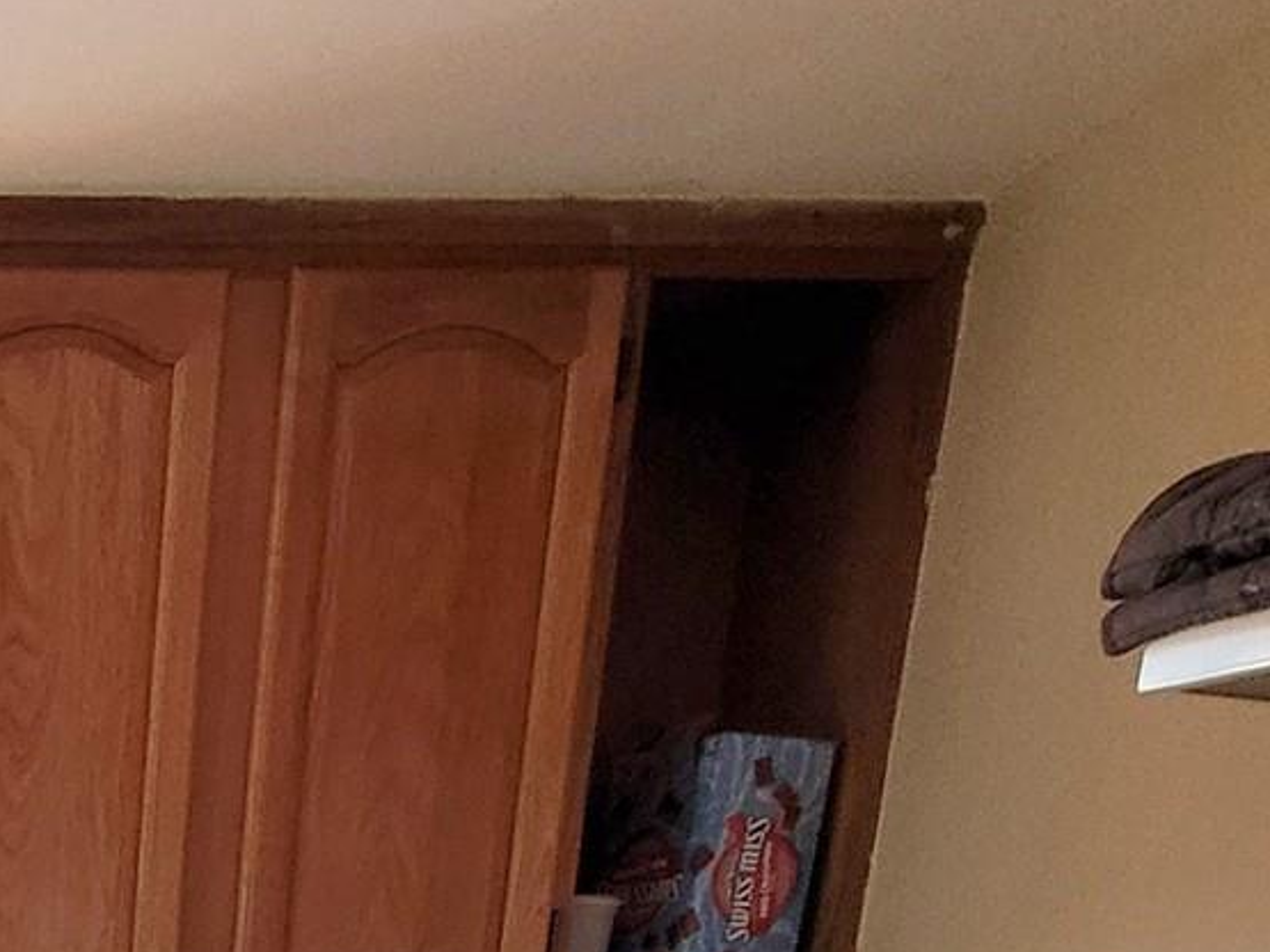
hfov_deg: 30.0
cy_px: 1529
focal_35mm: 48
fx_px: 1761
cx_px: -449
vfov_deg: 22.8
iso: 320
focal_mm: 1.74
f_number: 2.2
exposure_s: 1/40
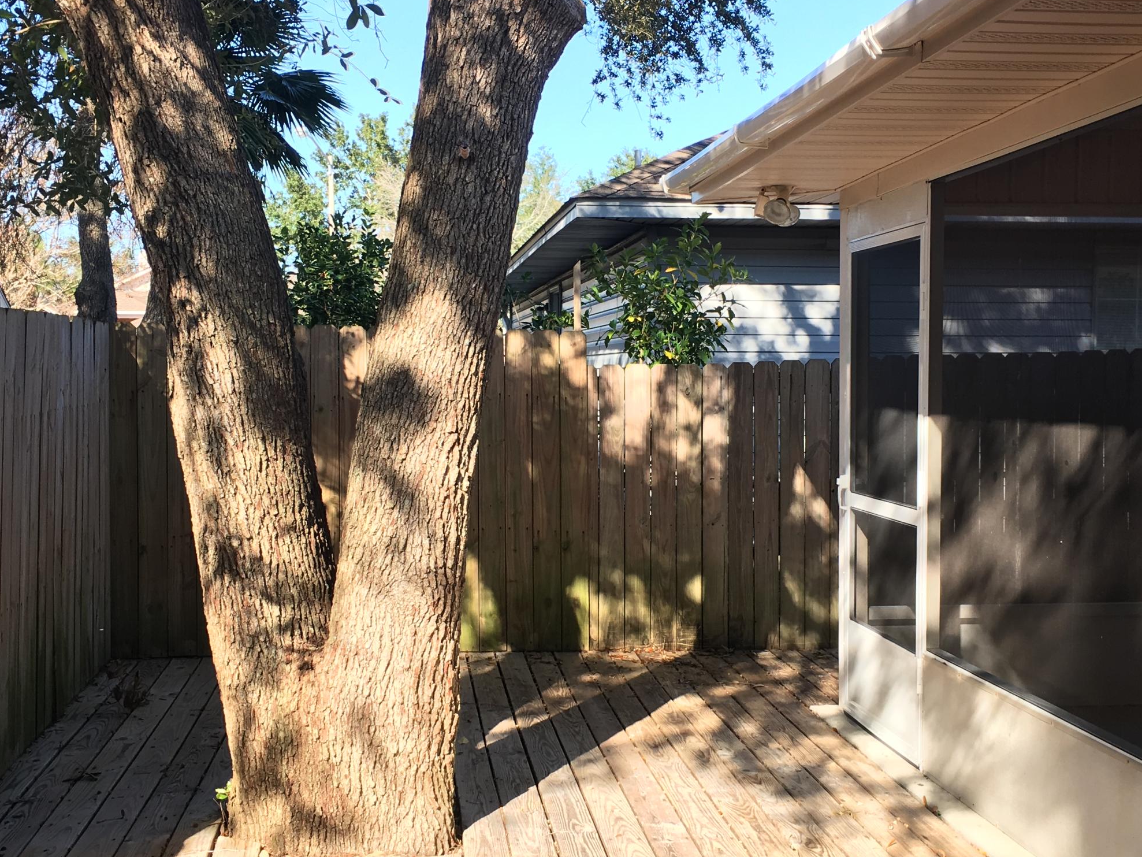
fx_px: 1452
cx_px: 577
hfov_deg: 42.9
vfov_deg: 32.9
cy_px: 466
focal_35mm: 44
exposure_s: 1/277
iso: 25
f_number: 2.2
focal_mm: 4.15
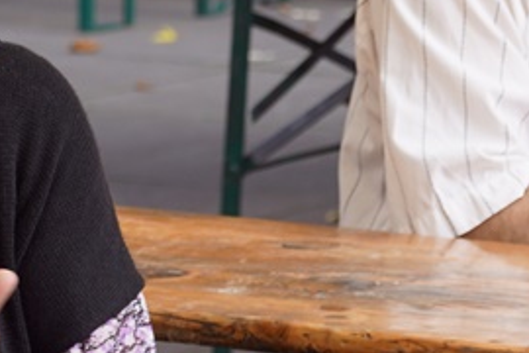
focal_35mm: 333
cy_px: 196
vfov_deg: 4.1
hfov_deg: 6.2
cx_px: 269
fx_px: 4893
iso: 125
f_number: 5
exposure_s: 1/160
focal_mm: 60
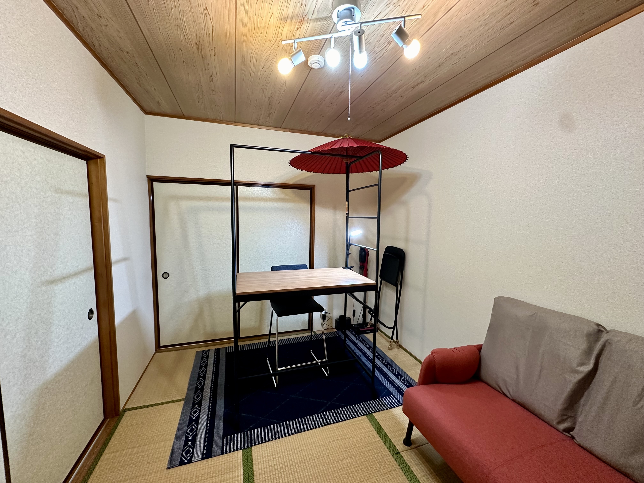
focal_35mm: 14
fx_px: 260
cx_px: 322
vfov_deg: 85.7
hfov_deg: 102.1
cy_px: 242
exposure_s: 1/50
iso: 320
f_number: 2.2
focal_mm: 2.22
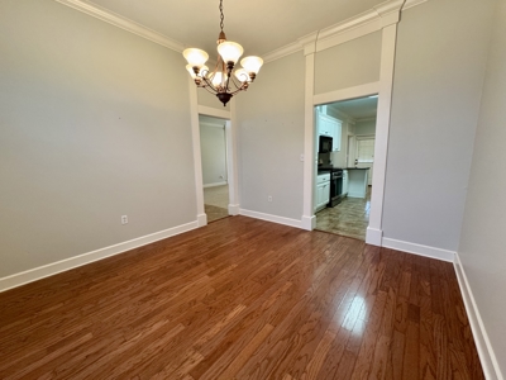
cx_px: 253
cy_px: 190
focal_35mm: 14
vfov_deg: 85.7
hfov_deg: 102.1
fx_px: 205
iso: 200
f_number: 2.2
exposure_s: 1/60
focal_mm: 2.22
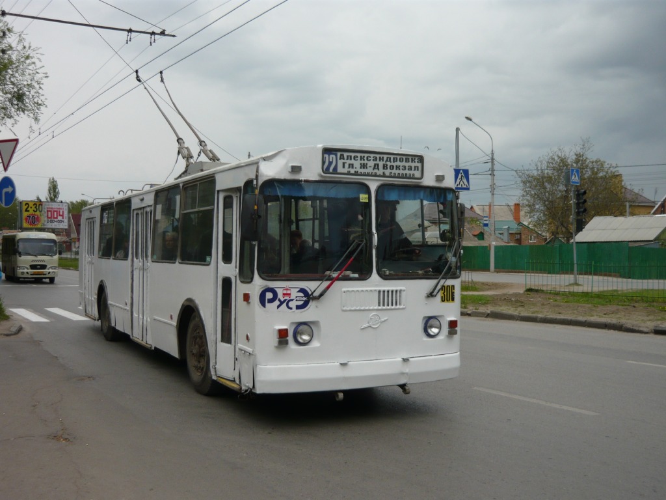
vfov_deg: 37.7
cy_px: 250
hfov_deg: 49.0
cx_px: 333
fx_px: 731
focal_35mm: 38
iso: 100
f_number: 2.9
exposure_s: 1/800
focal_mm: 6.3
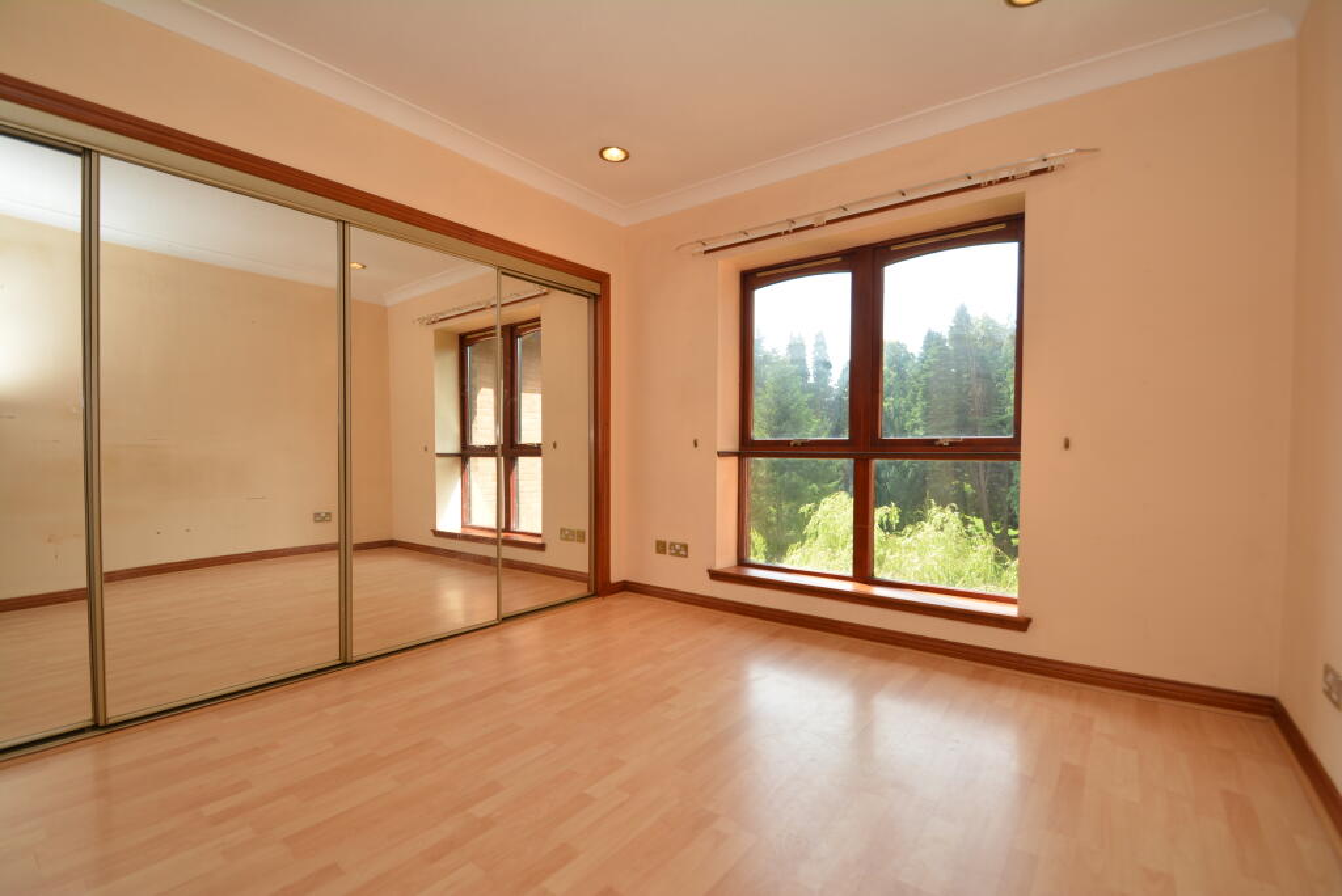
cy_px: 448
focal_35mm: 15
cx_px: 671
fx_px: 559
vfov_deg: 77.4
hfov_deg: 100.4
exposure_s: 1/125
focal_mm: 10
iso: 160
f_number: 5.6
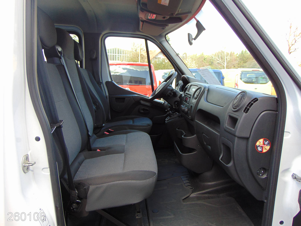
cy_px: 113
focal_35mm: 25
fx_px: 217
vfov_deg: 54.9
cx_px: 150
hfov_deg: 69.4
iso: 80
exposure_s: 1/250
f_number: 3
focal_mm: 4.5
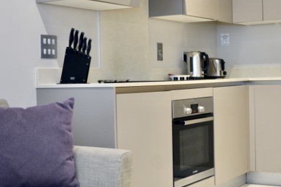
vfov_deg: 19.2
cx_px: 198
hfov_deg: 28.3
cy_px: 90
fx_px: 552
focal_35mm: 71
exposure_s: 1/30
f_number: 4.2
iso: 900
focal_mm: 31
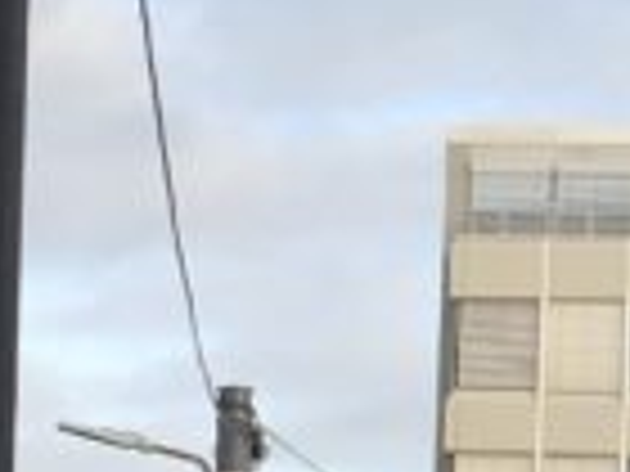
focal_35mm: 379
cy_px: 854
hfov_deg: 5.2
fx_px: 6898
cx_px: -338
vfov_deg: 3.9
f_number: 2.4
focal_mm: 6
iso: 16
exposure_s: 1/571
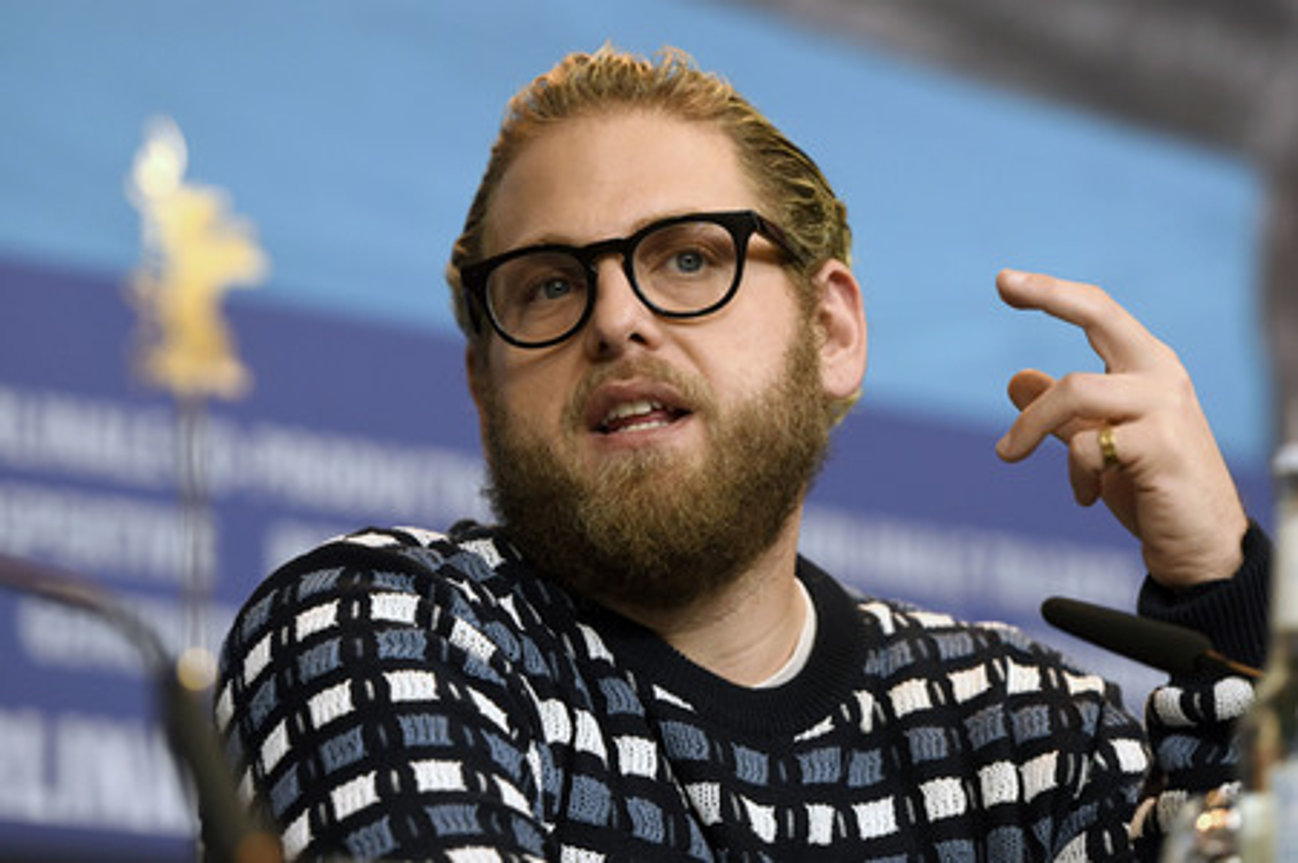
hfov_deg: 12.8
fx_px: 5765
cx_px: 649
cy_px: 432
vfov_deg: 8.6
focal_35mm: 160
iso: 1250
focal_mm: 160
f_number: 3.5
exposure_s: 1/320
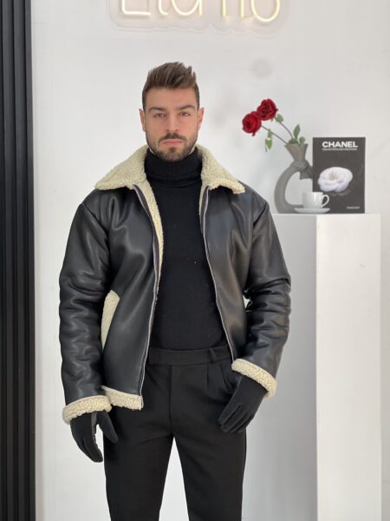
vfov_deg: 25.3
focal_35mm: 77
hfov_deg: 19.1
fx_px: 1157
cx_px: 195
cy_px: 260
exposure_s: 1/121
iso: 80
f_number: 2.8
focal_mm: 9
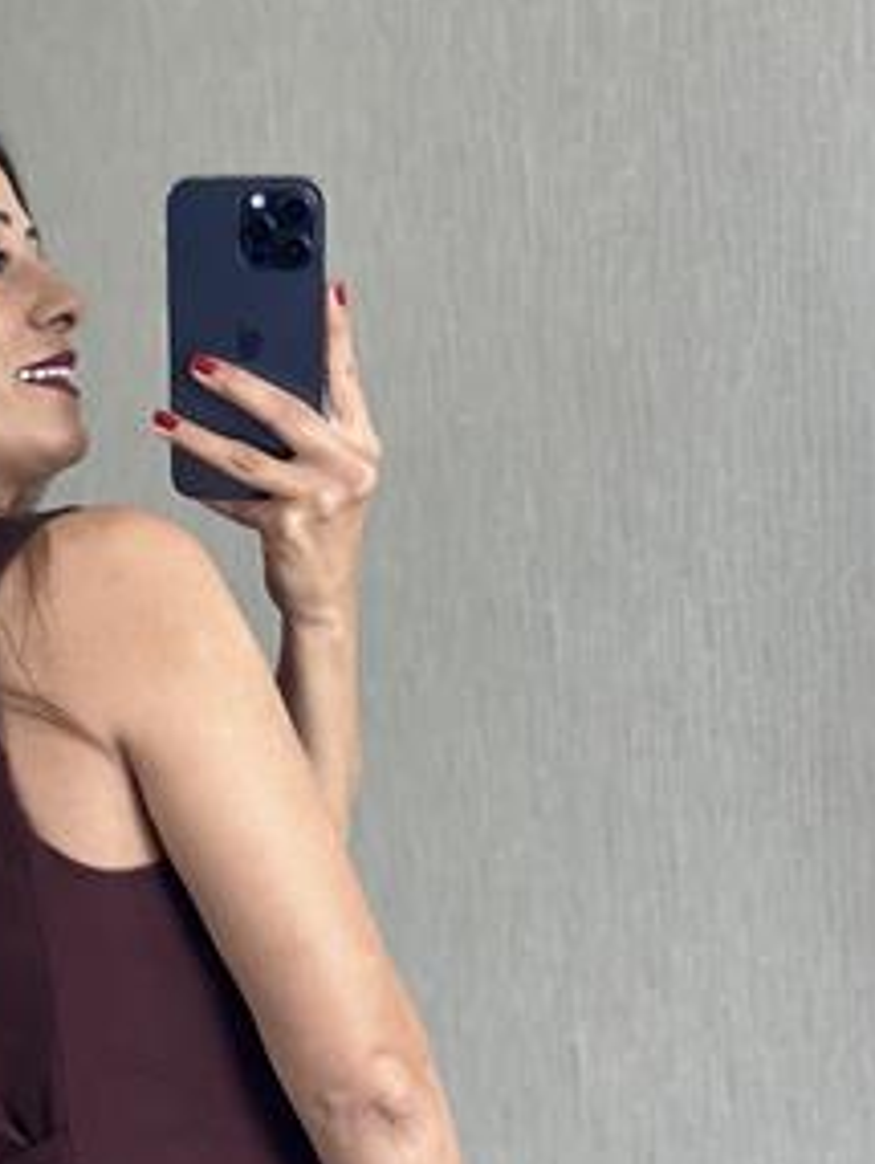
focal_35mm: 85
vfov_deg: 22.7
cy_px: 944
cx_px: 126
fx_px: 2861
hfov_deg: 17.2
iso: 400
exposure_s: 1/47
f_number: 1.78
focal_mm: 6.86
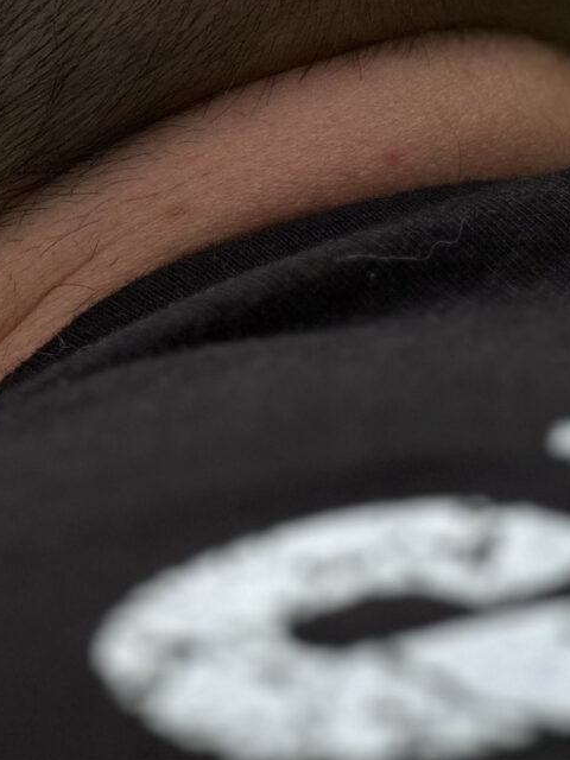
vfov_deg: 6.3
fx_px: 6762
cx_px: 42
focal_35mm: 308
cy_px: -557
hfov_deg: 4.8
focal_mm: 9
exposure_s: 1/438
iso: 32
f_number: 2.8
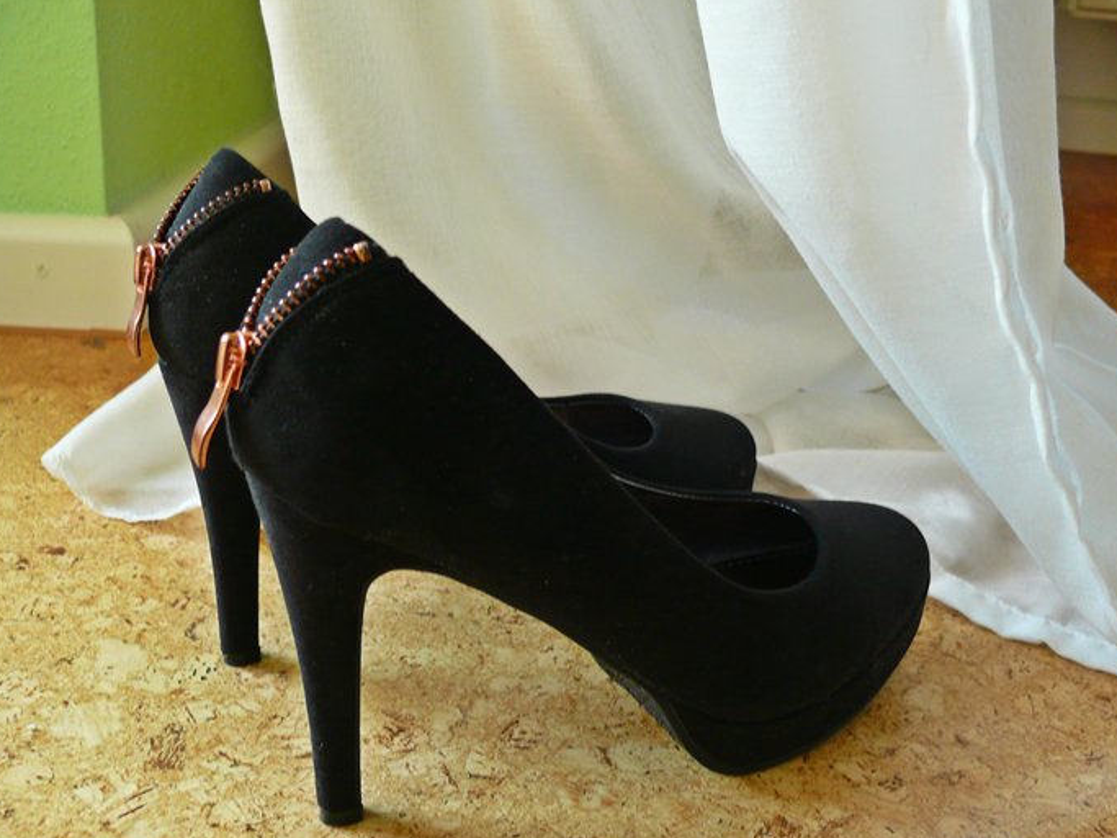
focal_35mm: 41
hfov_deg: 45.8
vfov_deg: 35.1
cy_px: 458
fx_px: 1323
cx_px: 566
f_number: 2.8
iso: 200
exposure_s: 1/20
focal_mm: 7.4
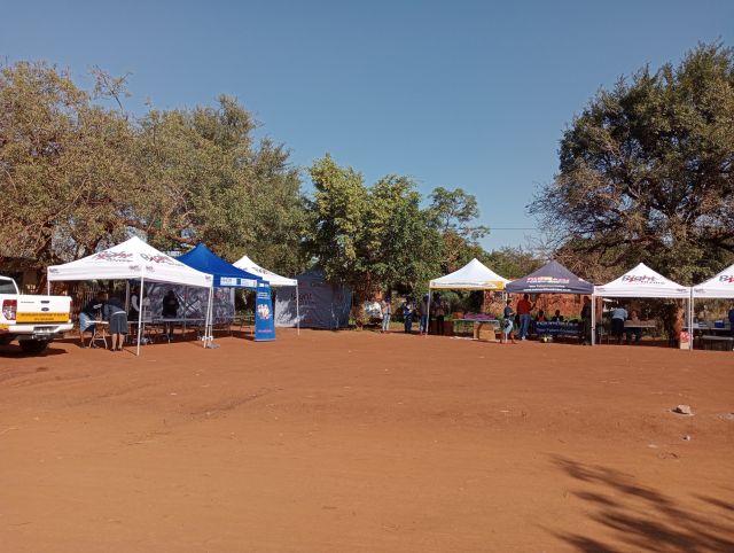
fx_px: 595
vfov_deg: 49.9
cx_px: 367
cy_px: 276
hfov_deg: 63.4
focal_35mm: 28
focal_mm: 4.04
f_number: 1.8
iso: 111
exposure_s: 1/787
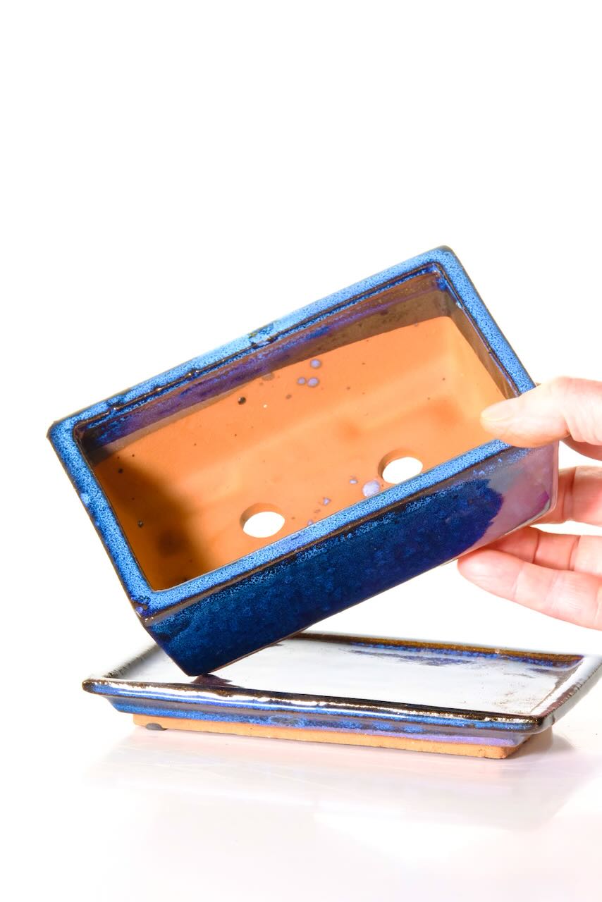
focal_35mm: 192
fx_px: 4813
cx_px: 301
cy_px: 451
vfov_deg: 10.7
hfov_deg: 7.2
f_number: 16
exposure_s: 1/10
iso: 4000
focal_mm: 128
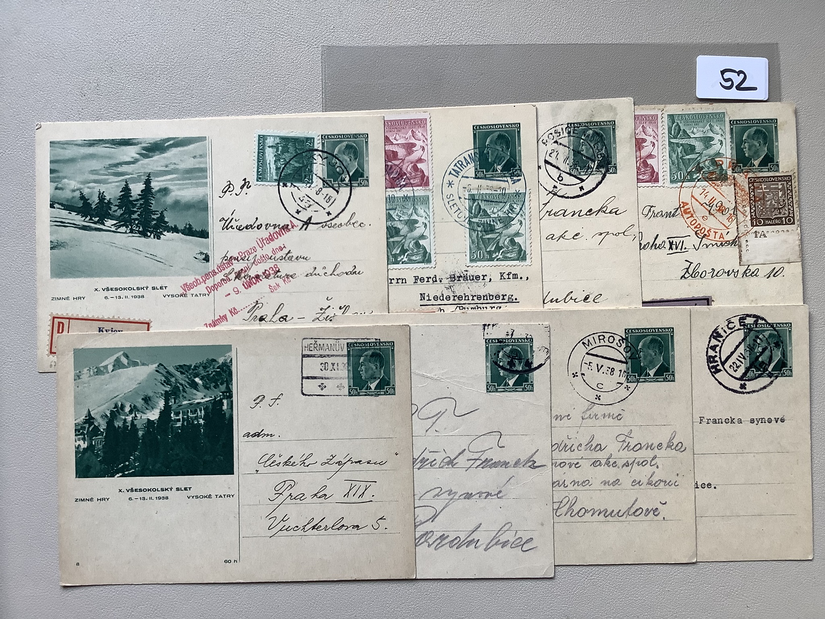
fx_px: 739
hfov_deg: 58.4
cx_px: 412
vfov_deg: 45.4
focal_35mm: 31
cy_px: 310
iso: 100
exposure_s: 1/120
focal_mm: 3.3
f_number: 2.4
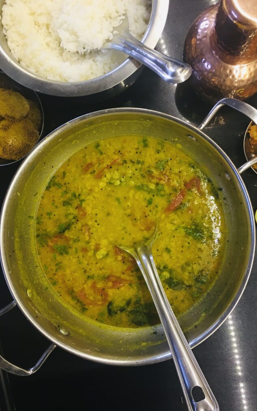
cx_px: 143
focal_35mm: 31
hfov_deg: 40.6
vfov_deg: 61.2
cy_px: 205
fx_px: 347
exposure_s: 1/17
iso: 100
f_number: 2.2
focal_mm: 4.15
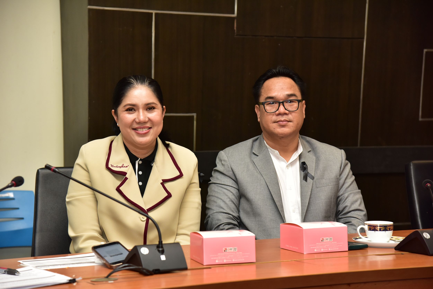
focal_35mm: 82
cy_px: 144
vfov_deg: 16.7
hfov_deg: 24.8
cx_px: 216
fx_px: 986
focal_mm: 82
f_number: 5
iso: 1600
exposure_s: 1/80
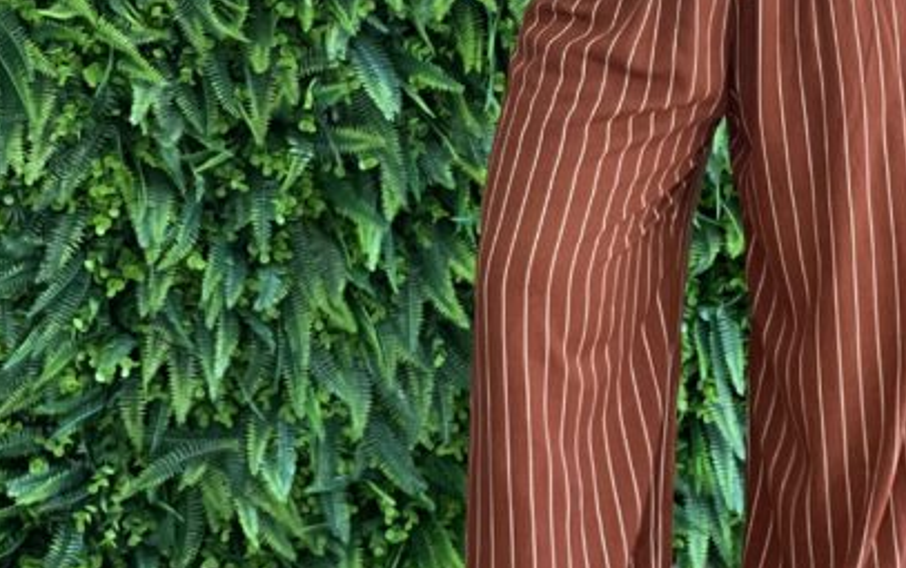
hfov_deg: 11.2
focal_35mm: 187
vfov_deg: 7.0
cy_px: -90
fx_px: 4620
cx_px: 697
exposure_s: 1/120
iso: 200
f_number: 2.8
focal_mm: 9
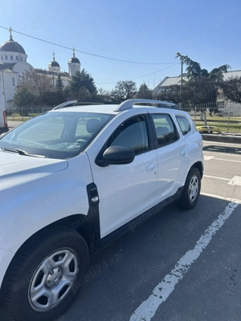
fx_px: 241
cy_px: 160
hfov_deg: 53.1
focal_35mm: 26
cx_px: 120
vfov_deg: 67.3
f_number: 1.5
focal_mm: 5.7
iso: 50
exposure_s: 1/3704
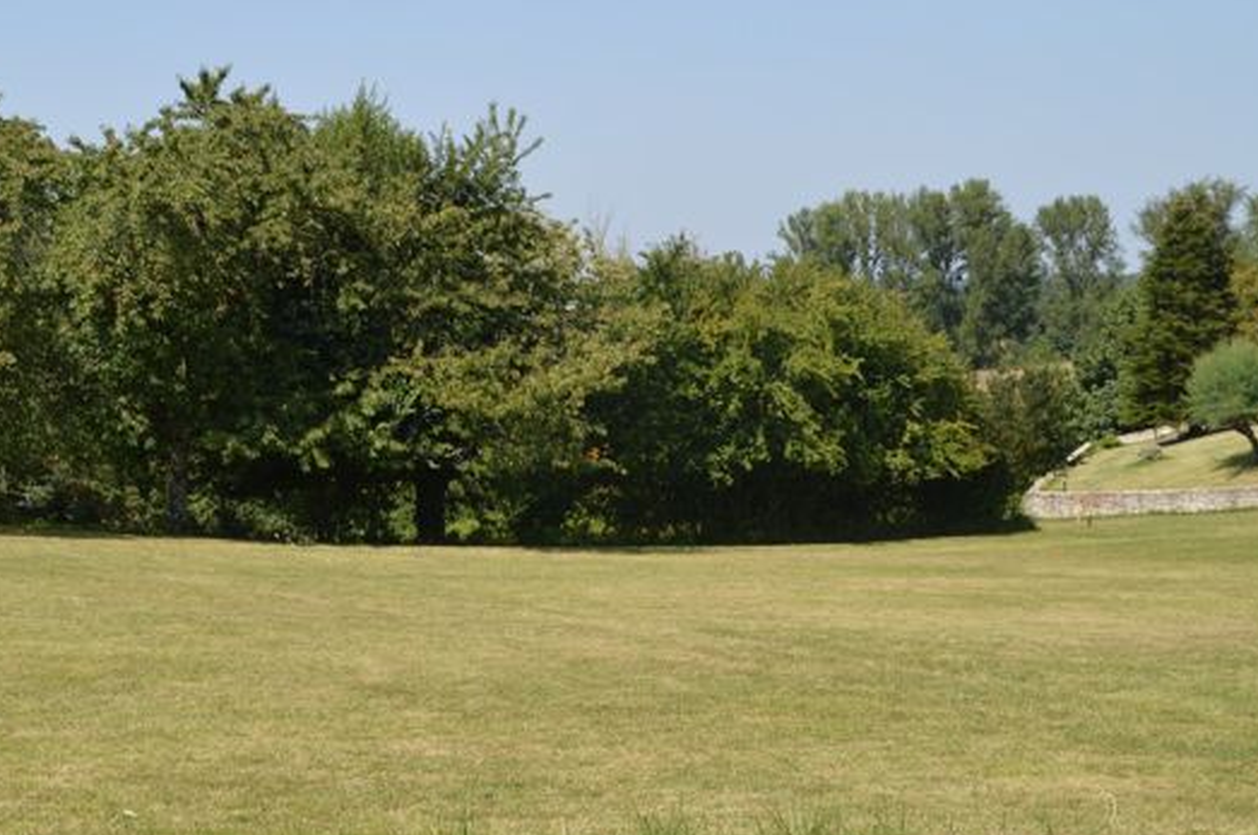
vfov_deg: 21.6
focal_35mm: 63
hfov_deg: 32.0
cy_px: 467
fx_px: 2187
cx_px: 523
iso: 100
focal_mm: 31
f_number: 8
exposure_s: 1/250
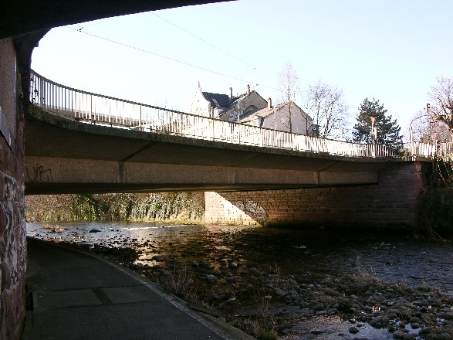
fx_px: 458
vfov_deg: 40.7
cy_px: 170
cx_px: 226
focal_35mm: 35
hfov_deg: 52.6
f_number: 6.3
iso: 50
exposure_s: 1/61.8
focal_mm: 8.9
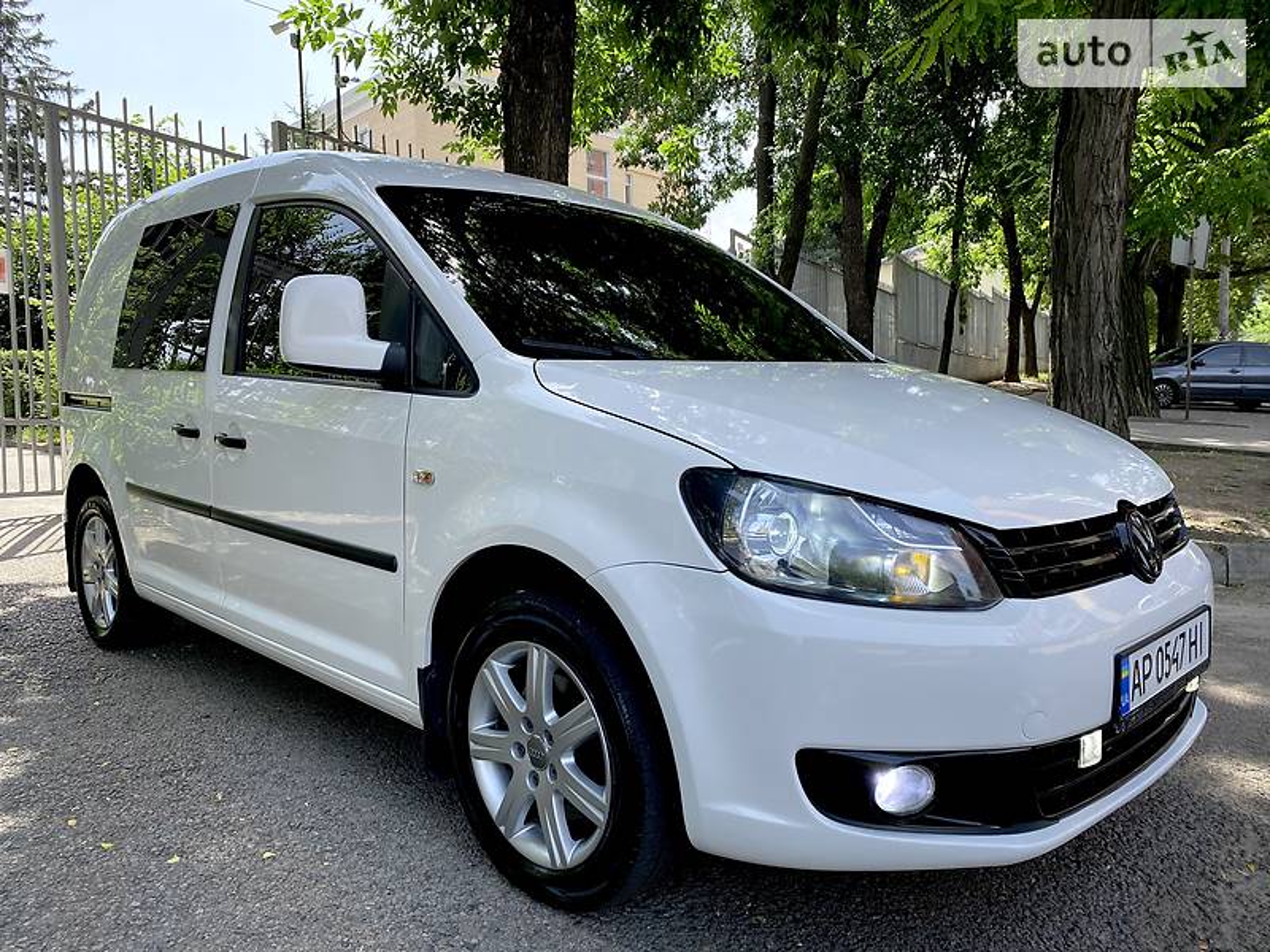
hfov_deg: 67.3
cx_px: 635
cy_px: 476
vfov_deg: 53.1
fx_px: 954
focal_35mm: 26
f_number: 1.8
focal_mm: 4.2
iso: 32
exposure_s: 1/519
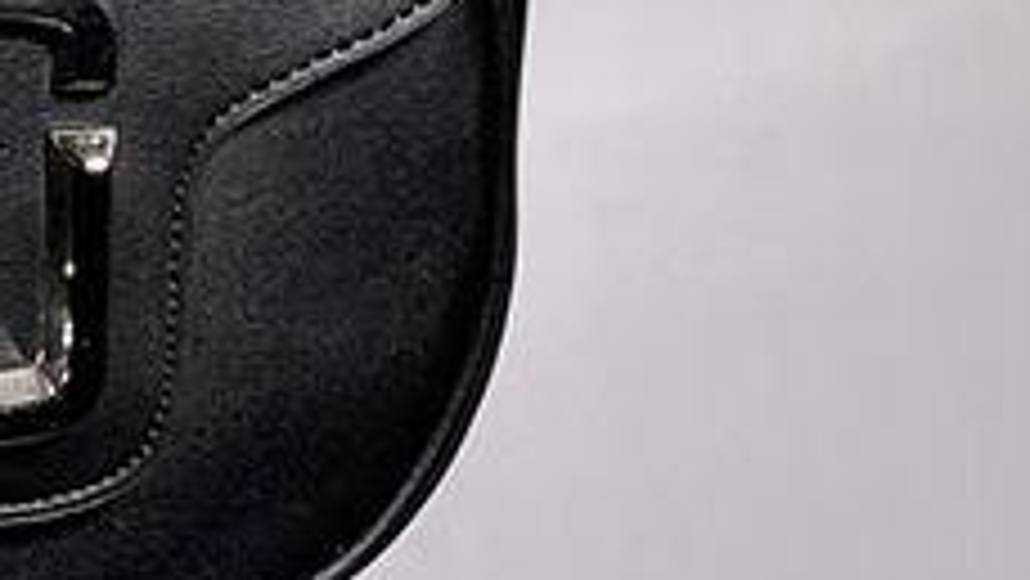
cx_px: 103
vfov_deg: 7.7
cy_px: -1048
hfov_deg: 15.2
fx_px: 3825
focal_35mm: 140
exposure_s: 1/100
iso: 104
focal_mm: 5.59
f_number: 1.88
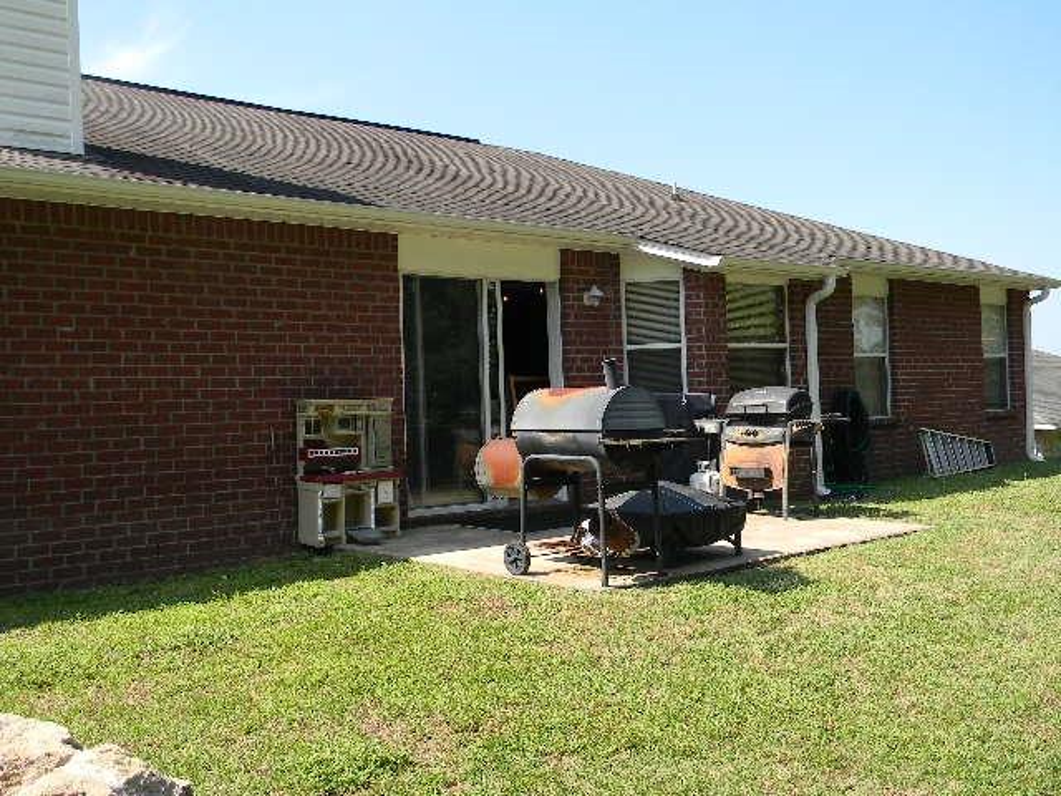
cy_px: 398
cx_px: 530
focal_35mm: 36
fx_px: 1103
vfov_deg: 39.7
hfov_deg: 51.4
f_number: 3.7
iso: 80
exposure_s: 1/327
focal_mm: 6.4
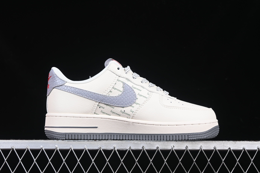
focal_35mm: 75
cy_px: 86
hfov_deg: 27.0
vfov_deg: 18.2
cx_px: 130
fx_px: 542
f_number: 8
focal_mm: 50
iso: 160
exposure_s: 1/80
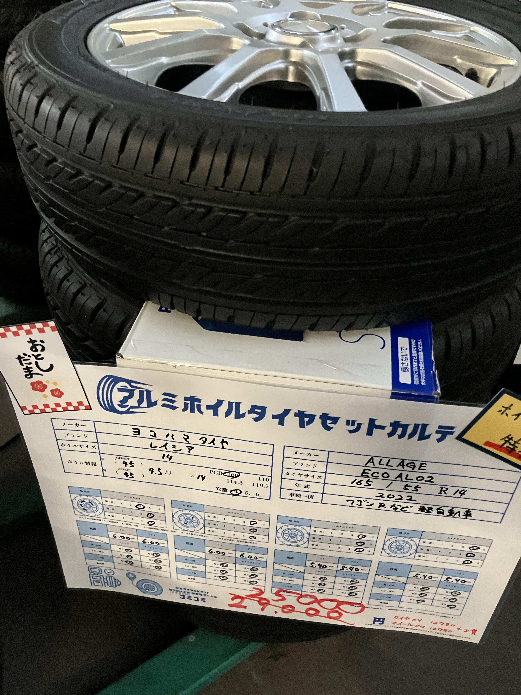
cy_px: 348
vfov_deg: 63.4
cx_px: 260
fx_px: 562
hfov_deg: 49.7
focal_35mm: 28
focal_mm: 4
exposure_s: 1/30
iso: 640
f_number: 1.8
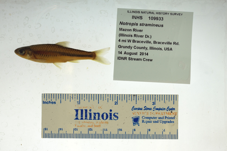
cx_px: 114
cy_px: 76
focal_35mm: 60
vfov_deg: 22.6
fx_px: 378
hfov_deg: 33.4
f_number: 10
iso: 100
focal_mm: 60
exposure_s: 1/200
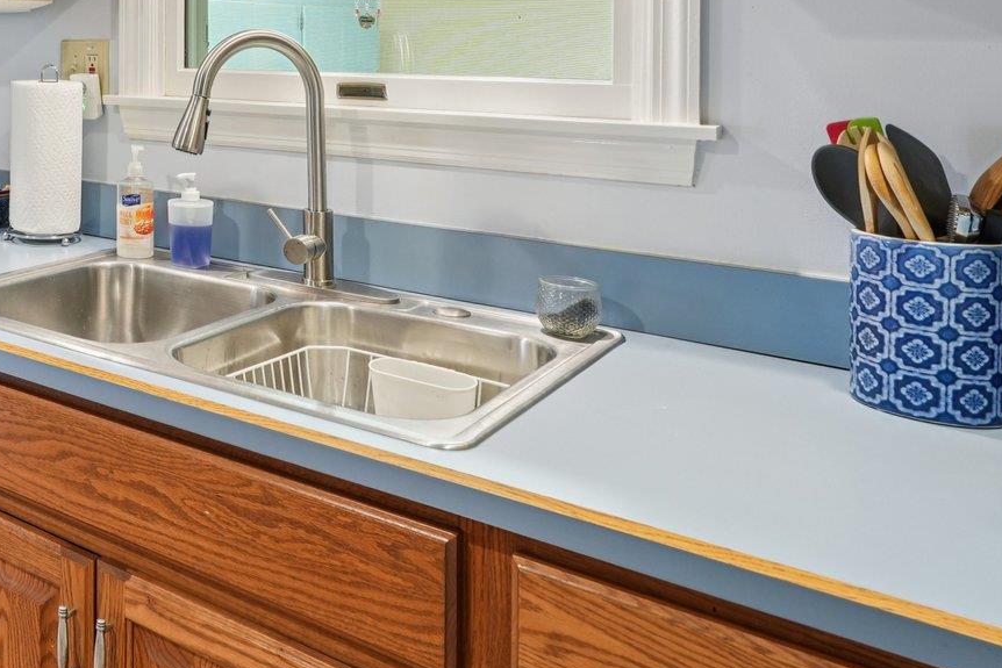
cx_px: -10
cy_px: 35
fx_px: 1058
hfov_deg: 43.2
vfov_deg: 32.8
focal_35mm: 38
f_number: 8
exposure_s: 1/6
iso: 400
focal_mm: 16
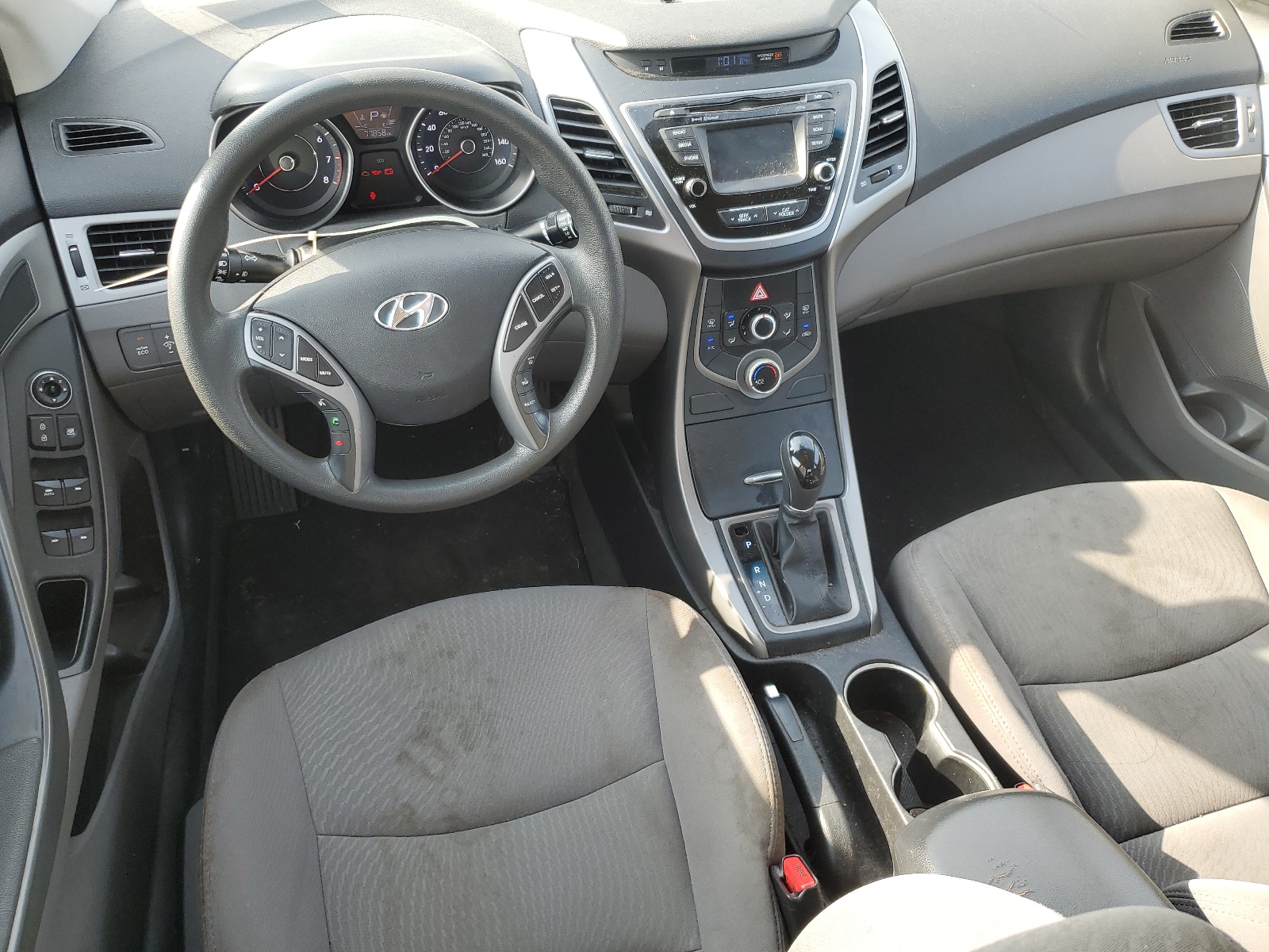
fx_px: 953
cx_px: 634
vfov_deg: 53.1
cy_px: 476
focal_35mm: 26
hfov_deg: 67.3
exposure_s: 1/189
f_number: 1.5
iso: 50
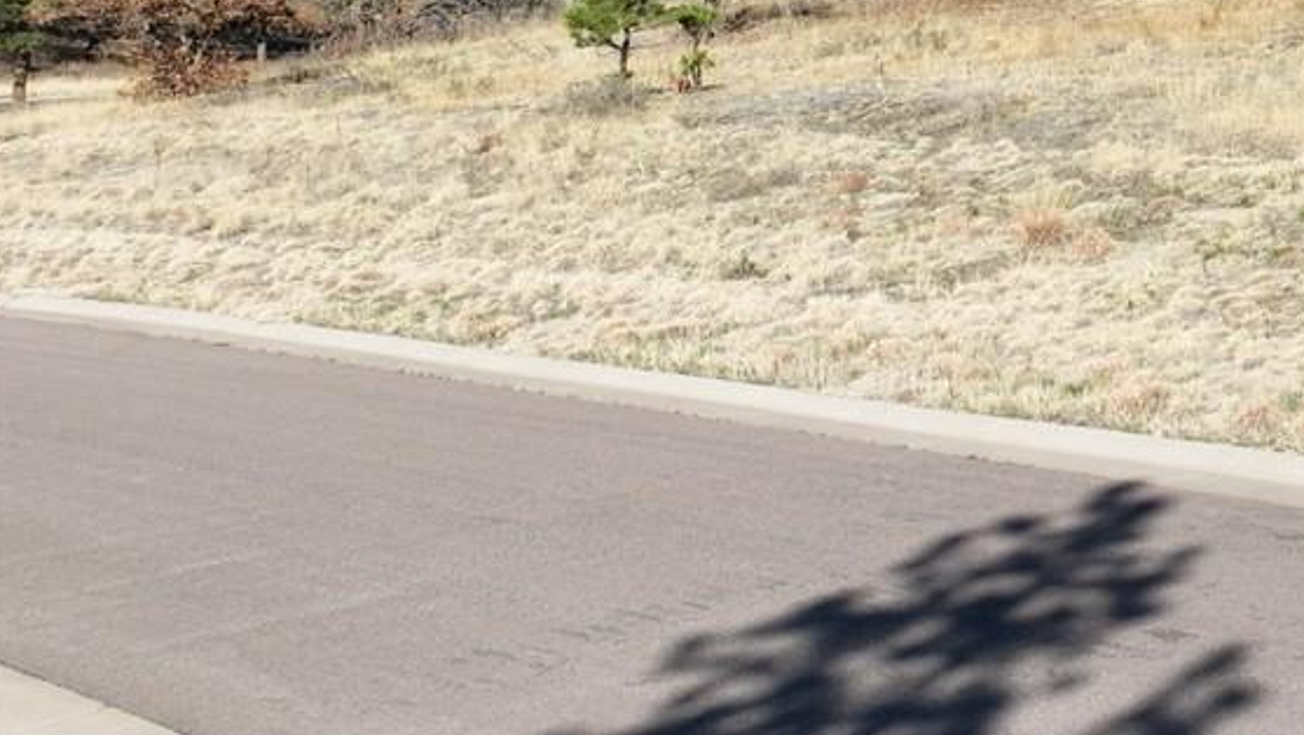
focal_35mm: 75
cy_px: -300
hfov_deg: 23.5
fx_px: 2595
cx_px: 1859
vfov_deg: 15.2
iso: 100
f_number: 2.8
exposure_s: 1/1600
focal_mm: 12.29
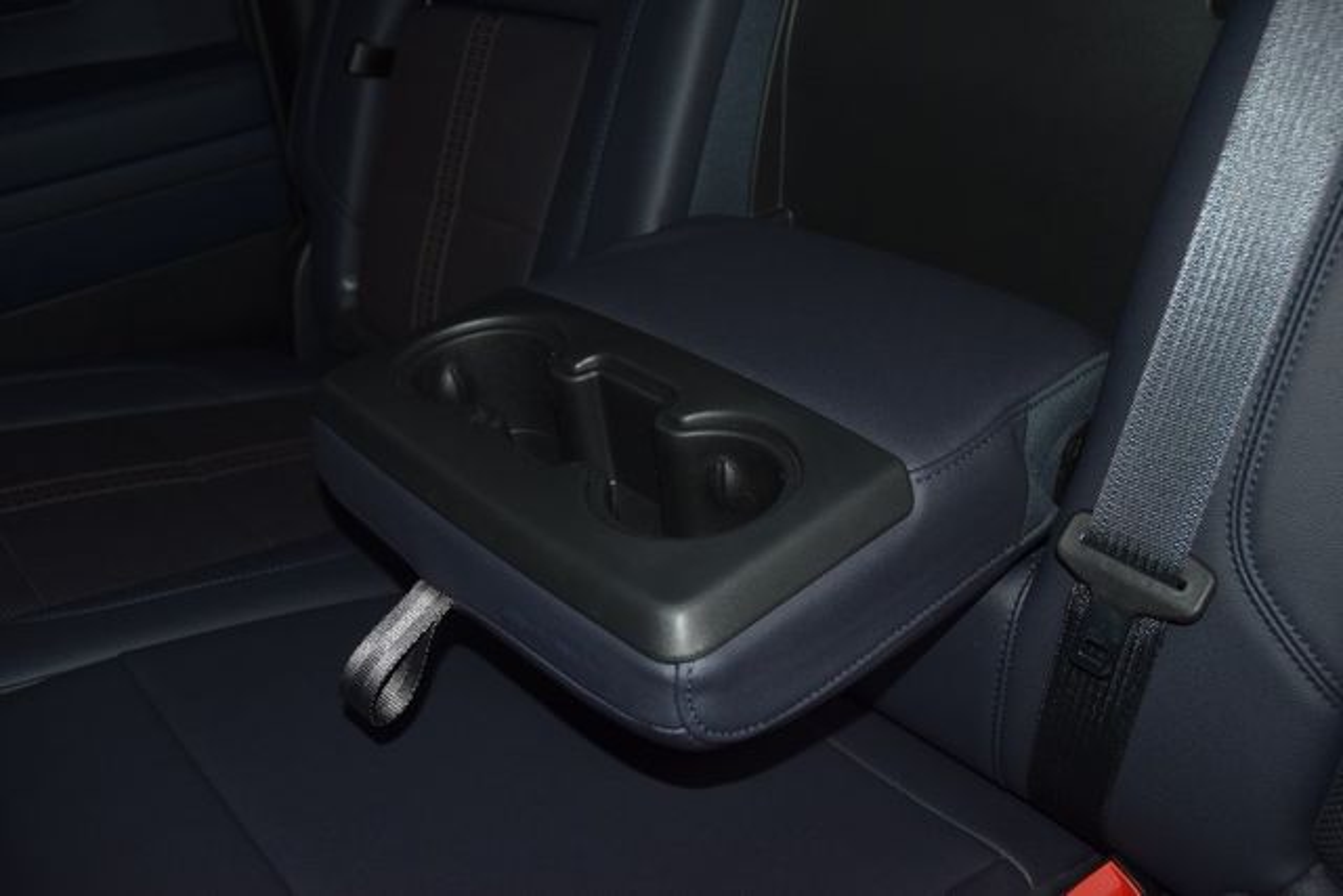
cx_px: 672
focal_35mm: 33
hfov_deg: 57.2
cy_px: 448
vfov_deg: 40.0
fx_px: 1231
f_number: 3.5
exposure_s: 1/125
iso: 800
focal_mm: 22
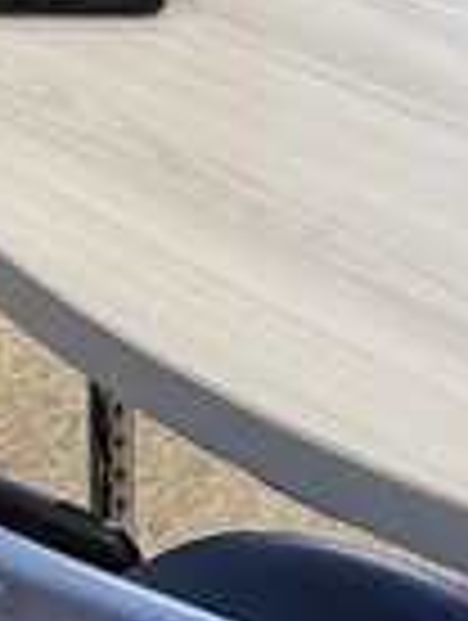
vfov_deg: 10.1
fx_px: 3199
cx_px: -202
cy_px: -670
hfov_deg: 8.2
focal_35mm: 178
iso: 250
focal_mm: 6.76
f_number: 1.78
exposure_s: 1/125
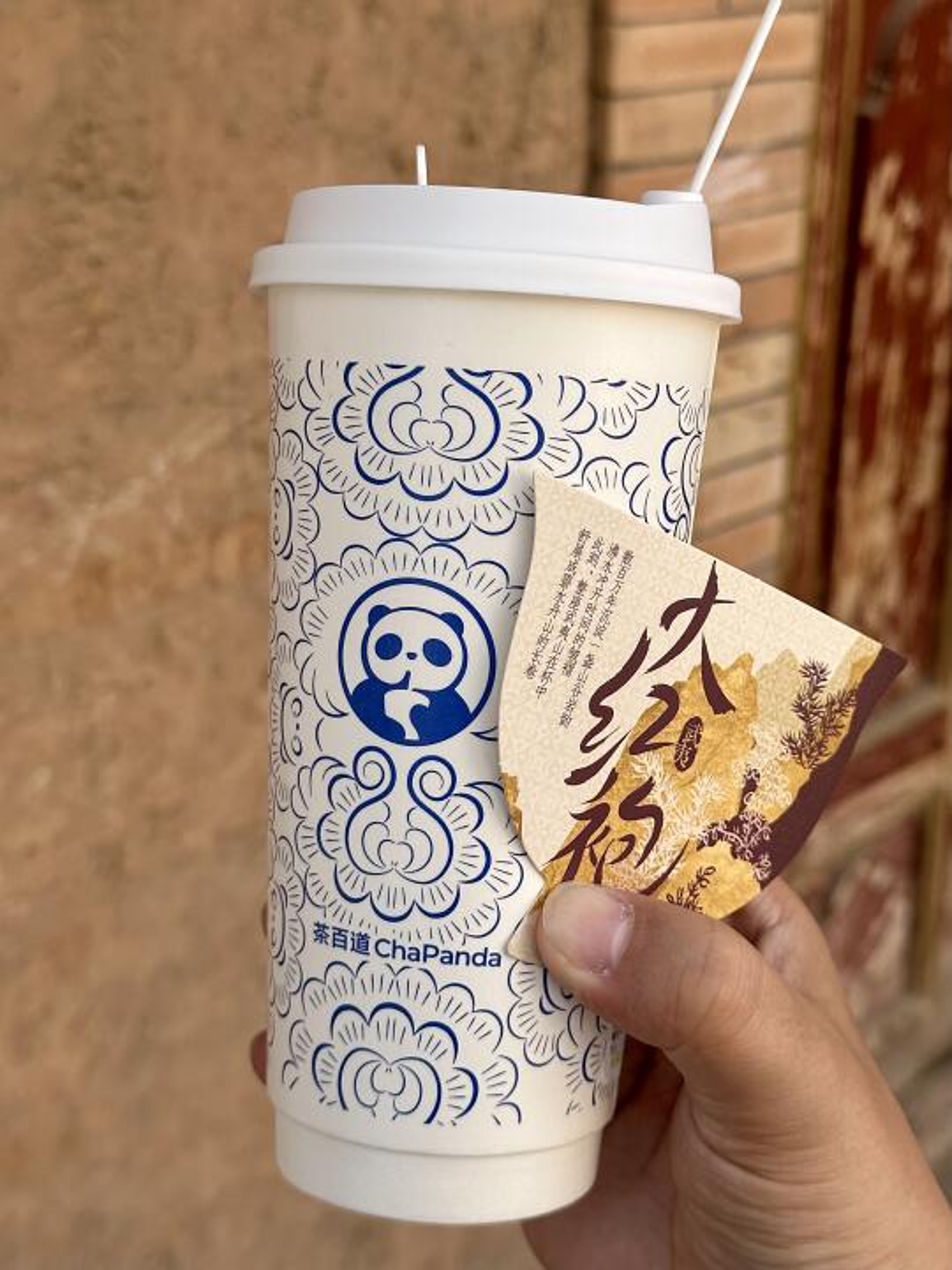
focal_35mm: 48
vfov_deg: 39.7
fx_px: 1760
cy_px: 635
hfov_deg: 30.3
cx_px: 476
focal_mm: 6.86
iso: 64
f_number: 1.78
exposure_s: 1/571
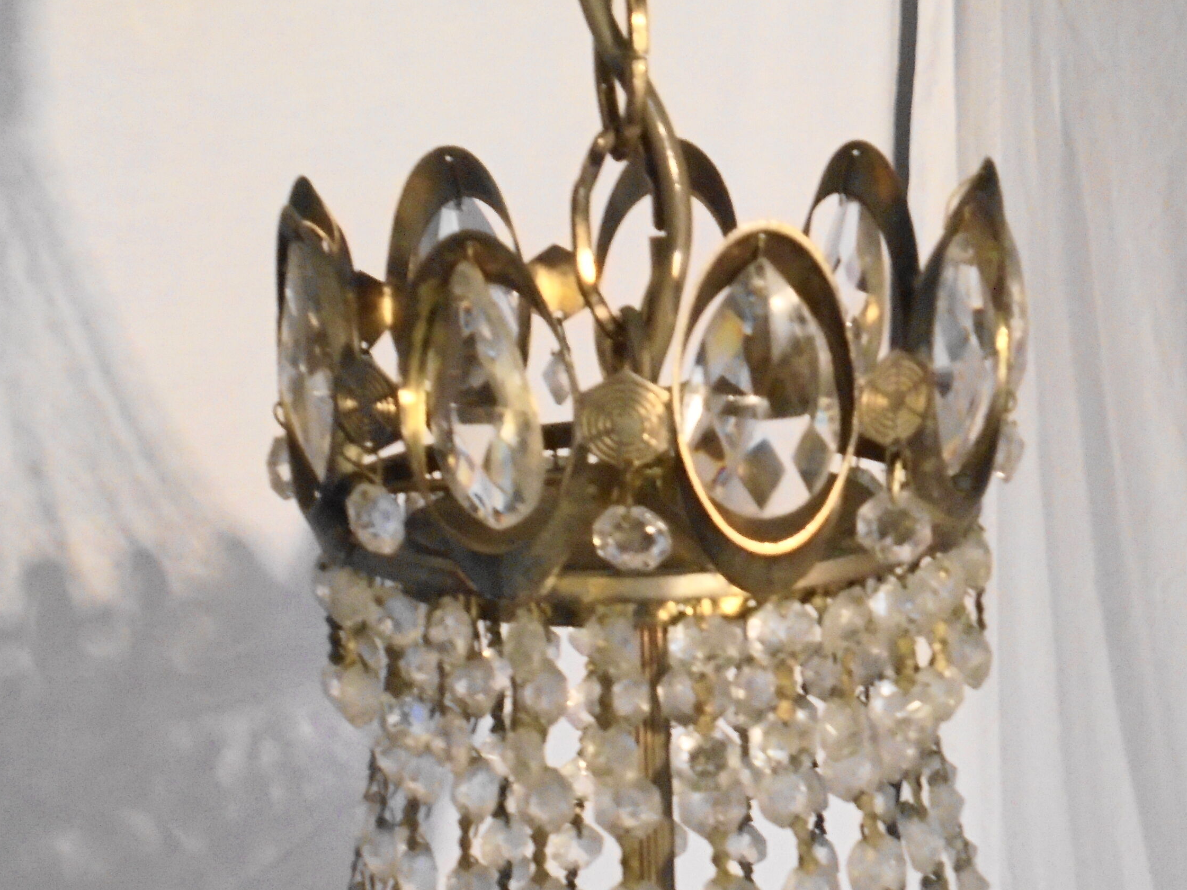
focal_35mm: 70
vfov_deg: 20.9
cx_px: 680
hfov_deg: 27.7
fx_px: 2400
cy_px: 655
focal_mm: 7.8
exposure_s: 1/25
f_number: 4.5
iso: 400
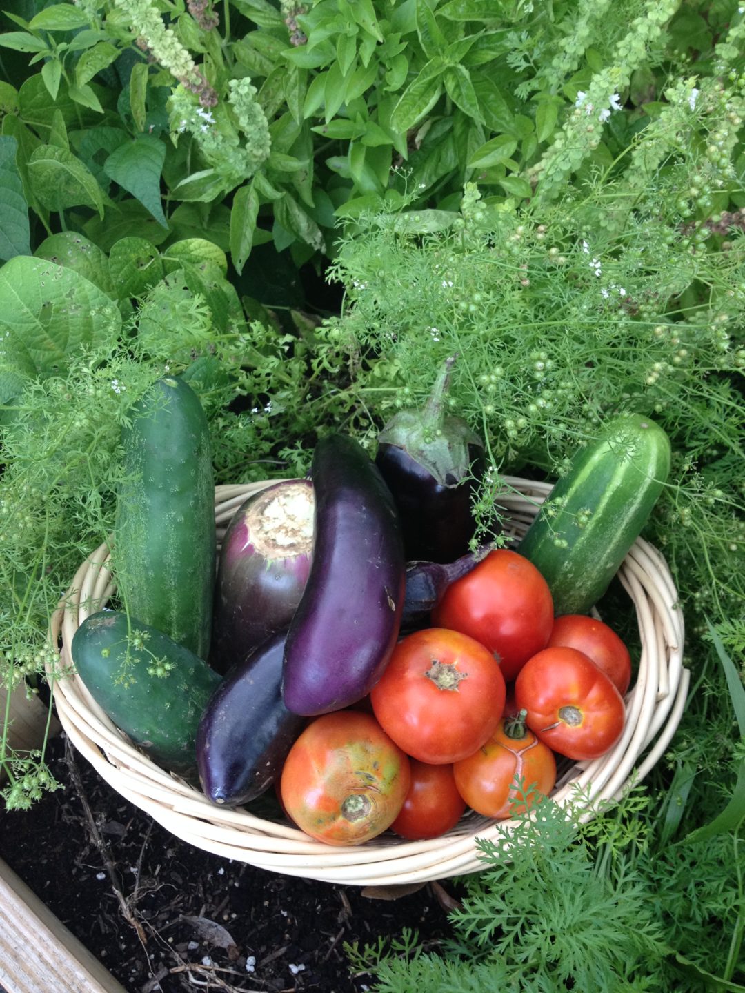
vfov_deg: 52.6
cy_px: 496
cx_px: 372
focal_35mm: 35
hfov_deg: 40.7
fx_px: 1004
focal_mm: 4.28
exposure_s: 1/120
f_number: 2.4
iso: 100
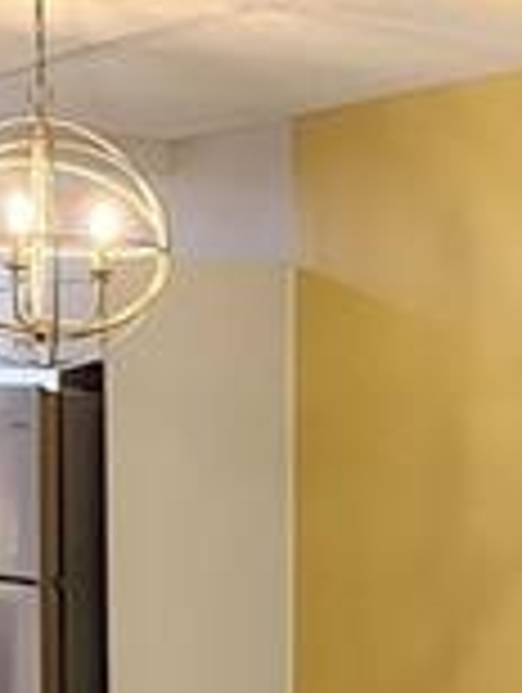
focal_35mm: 101
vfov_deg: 18.6
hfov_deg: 14.6
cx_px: 423
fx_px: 2025
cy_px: 788
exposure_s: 1/60
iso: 320
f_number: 2.2
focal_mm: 2.2
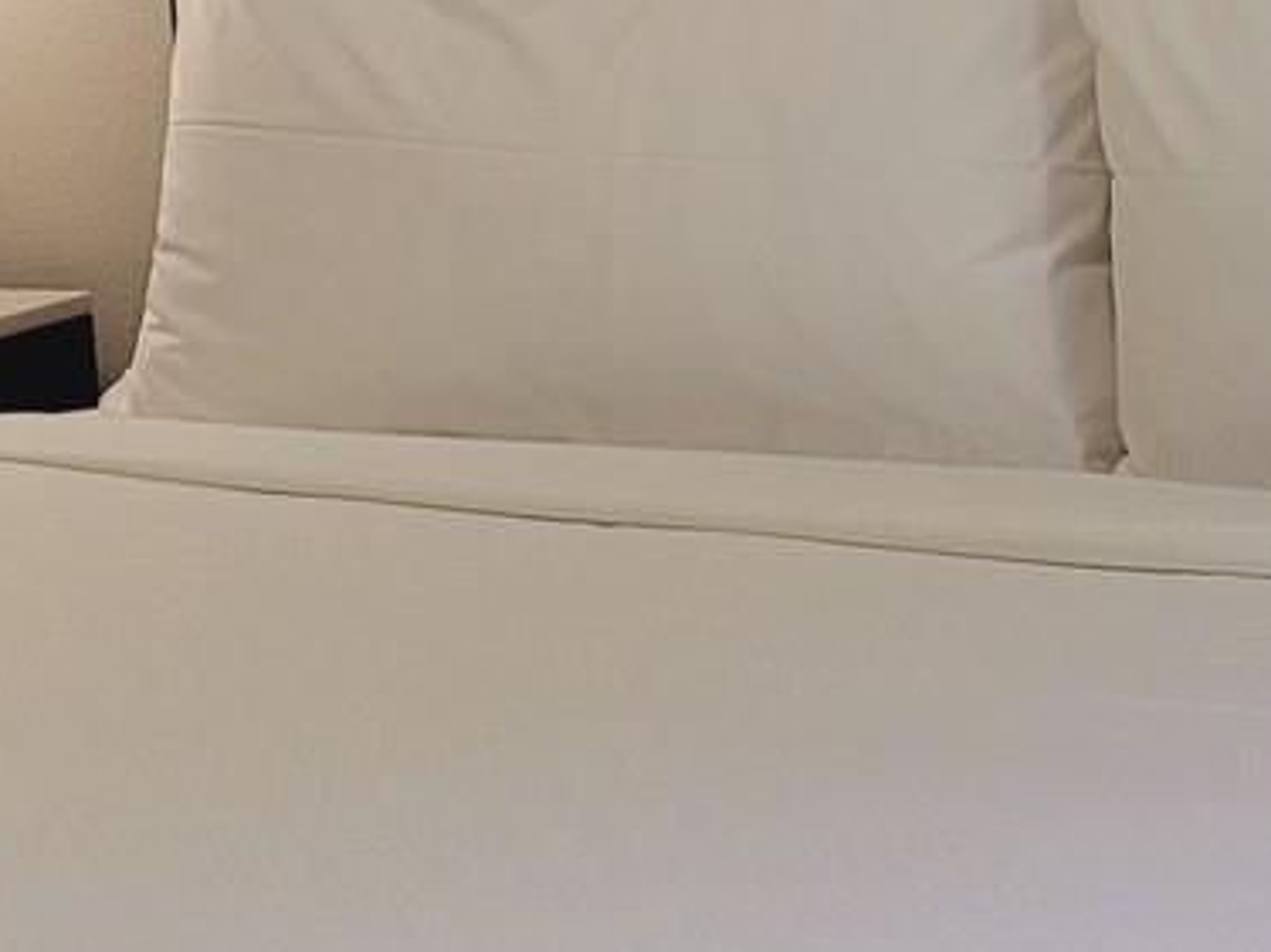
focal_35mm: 111
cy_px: -308
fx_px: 4074
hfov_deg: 17.4
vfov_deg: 12.9
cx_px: 71
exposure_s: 1/120
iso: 200
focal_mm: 5.4
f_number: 1.8
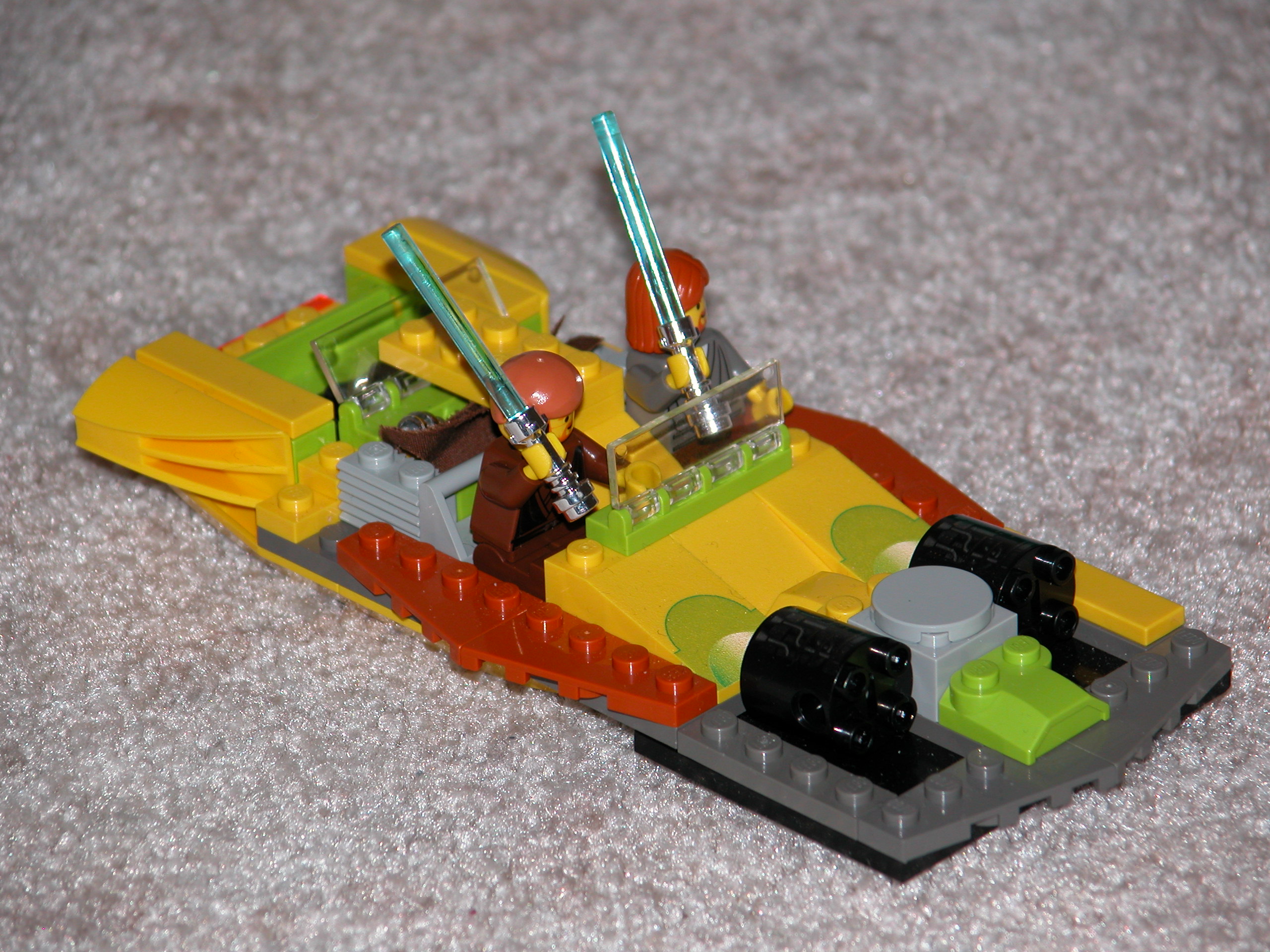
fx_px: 8071
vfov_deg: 6.8
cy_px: 476
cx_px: 635
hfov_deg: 9.0
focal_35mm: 220
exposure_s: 1/125
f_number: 4.1
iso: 100
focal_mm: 56.7
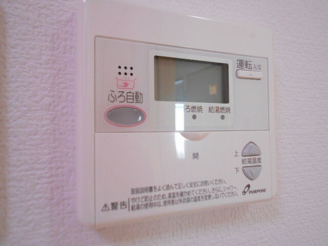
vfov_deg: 53.1
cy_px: 123
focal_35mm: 26
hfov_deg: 67.3
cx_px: 164
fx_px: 246
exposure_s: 1/30
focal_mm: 4.6
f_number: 3.2
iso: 360
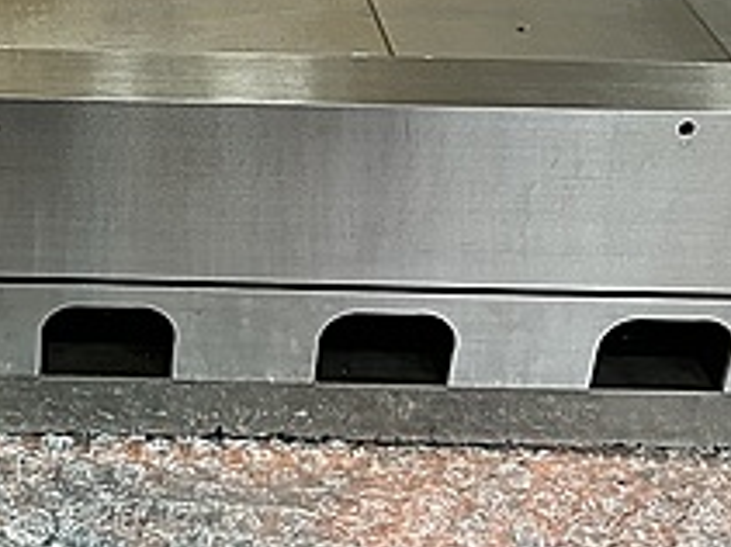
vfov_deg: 18.4
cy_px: 83
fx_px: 1667
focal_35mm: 79
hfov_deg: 23.8
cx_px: 17
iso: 250
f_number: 1.6
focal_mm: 5.1
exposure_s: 1/60
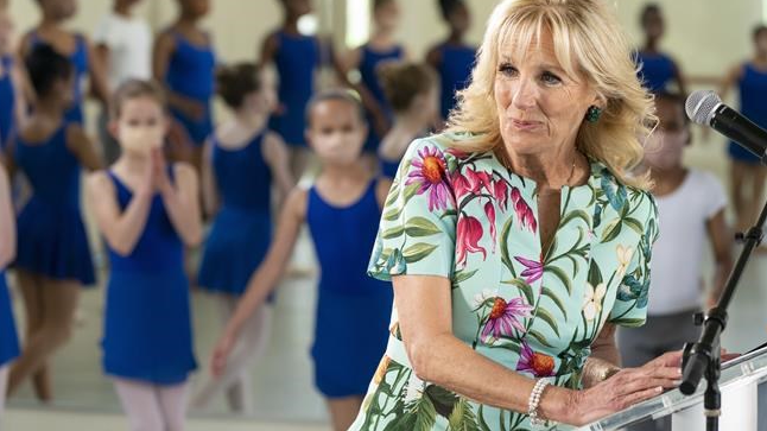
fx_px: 3599
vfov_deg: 6.9
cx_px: 385
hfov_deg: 12.2
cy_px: 233
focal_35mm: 177
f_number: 6.3
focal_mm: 168
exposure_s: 1/320
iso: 2000
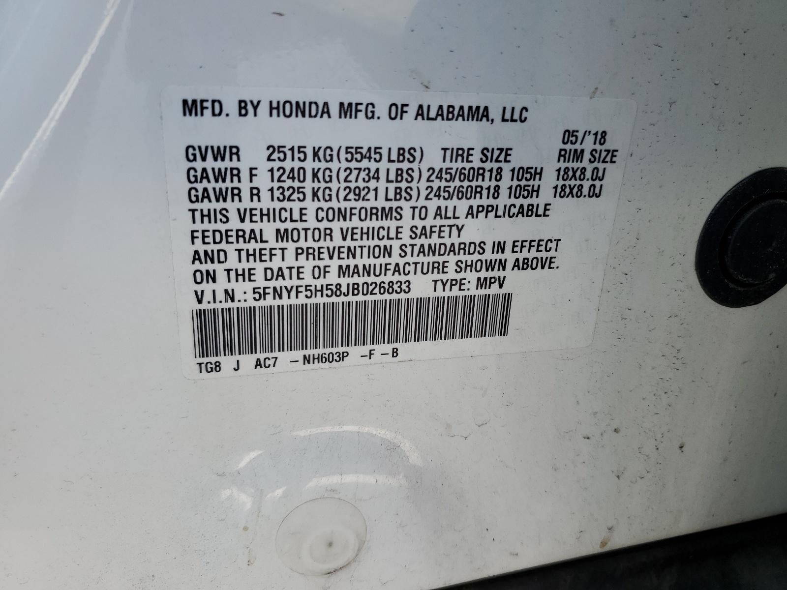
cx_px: 394
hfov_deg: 67.3
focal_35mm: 26
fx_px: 591
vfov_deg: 53.1
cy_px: 295
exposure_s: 1/556
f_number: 1.5
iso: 50
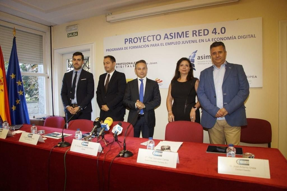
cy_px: 96
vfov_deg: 16.5
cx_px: 144
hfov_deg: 24.6
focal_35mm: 82
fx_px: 657
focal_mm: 55
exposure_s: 1/125
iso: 1600
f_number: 5
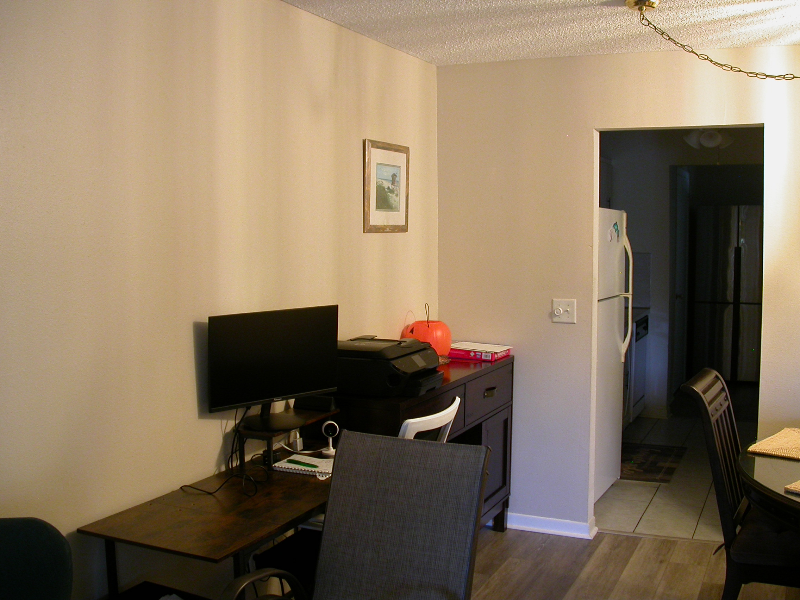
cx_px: 400
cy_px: 300
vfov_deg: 37.7
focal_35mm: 38
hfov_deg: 49.0
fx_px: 878
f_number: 2.6
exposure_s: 1/15.5
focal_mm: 7.85
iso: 100
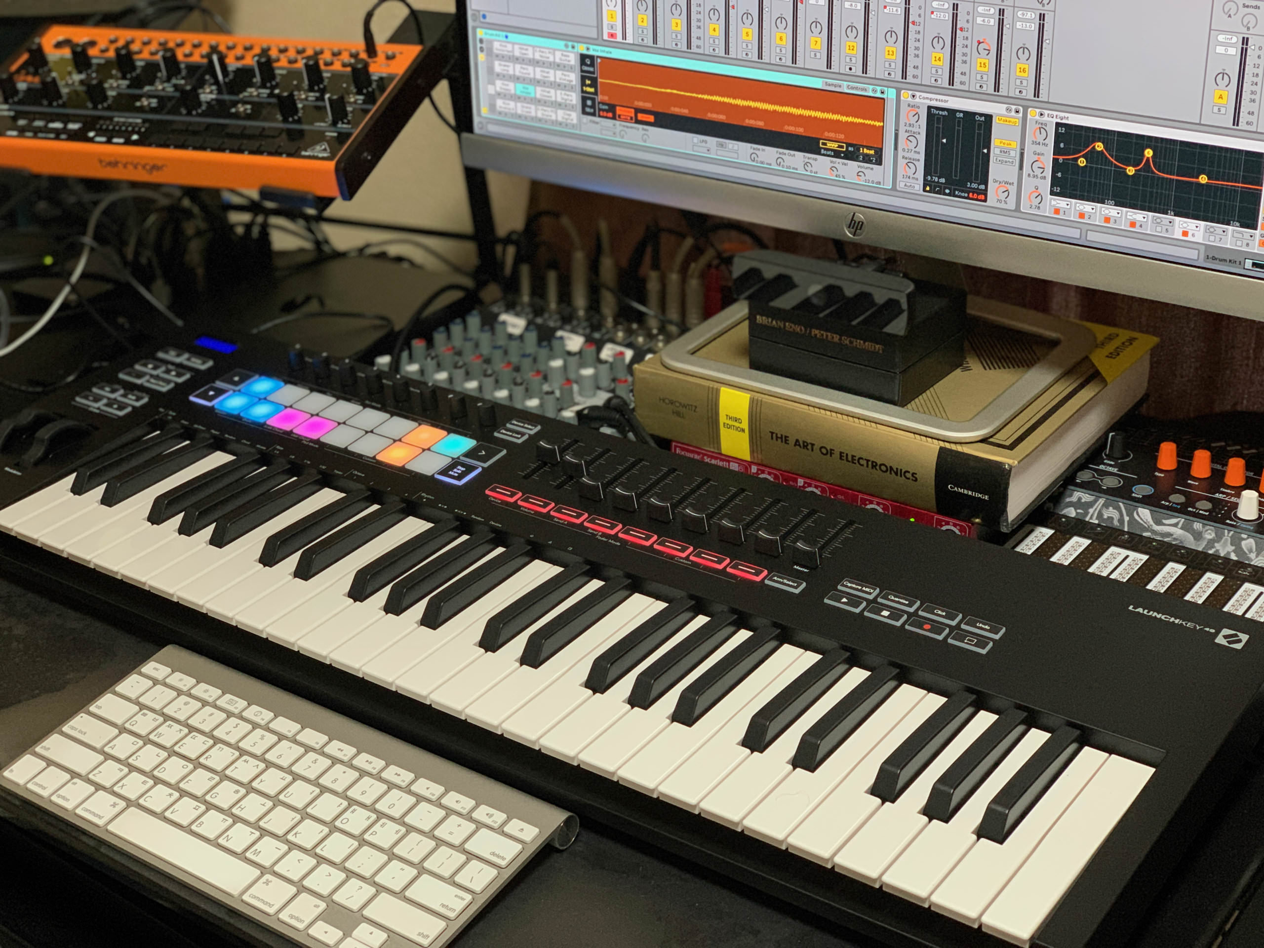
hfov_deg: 36.8
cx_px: 632
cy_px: 474
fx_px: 1899
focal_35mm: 52
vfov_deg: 28.0
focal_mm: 6
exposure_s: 1/60
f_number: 2.4
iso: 320
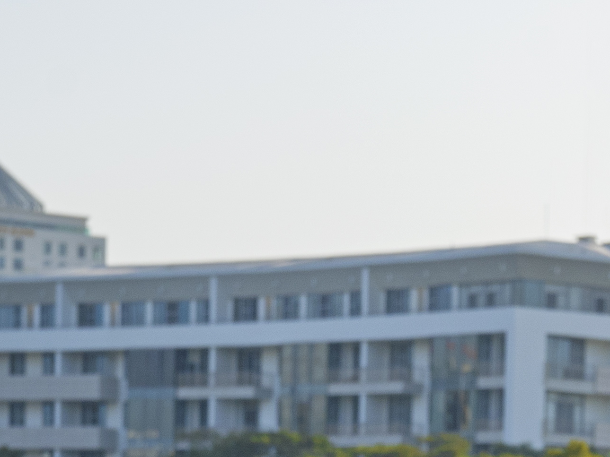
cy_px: 880
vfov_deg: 7.6
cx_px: 758
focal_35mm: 188
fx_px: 3313
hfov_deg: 10.3
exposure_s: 1/125
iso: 100
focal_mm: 42
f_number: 7.1
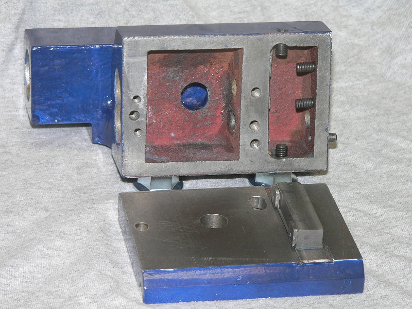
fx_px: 1892
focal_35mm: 159
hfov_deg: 12.4
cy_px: 154
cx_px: 206
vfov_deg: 9.3
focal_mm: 26.5
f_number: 2.8
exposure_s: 1/50
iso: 100
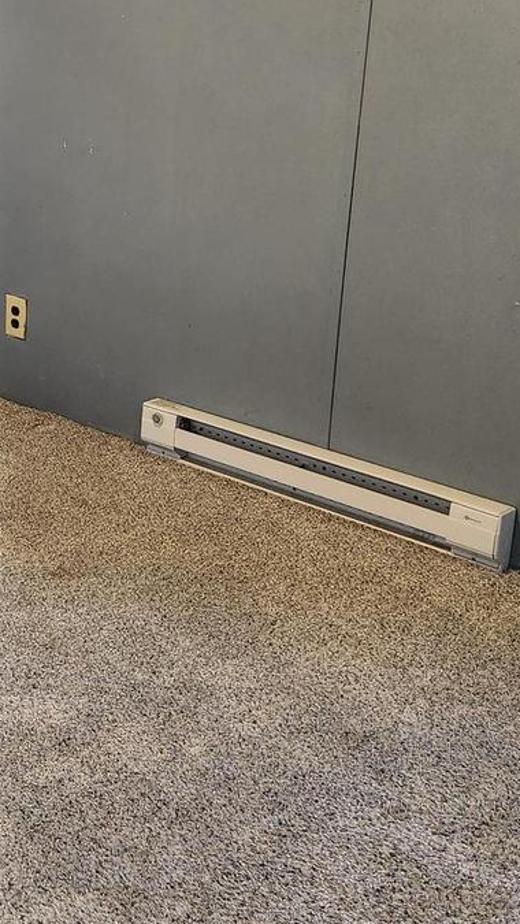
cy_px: 353
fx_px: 1396
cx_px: -152
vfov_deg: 36.4
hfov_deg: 19.5
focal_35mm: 57
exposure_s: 1/120
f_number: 1.8
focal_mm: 5.4
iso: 400
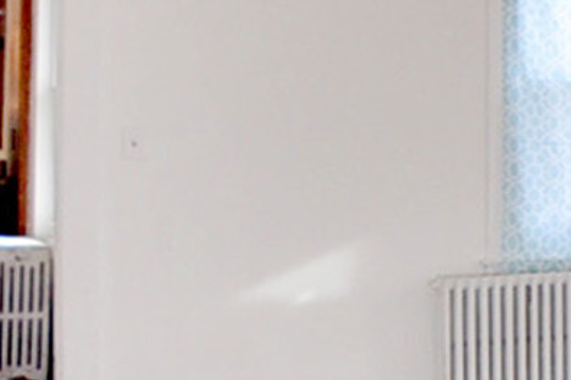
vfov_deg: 12.4
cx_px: 1553
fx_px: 1744
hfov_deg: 12.3
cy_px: 82
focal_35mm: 110
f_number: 4
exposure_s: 1/125
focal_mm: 10
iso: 200
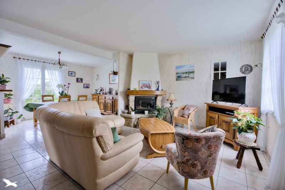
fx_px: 127
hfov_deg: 96.7
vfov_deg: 73.7
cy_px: 95
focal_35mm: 16
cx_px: 142
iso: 800
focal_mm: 16
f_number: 8
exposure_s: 1
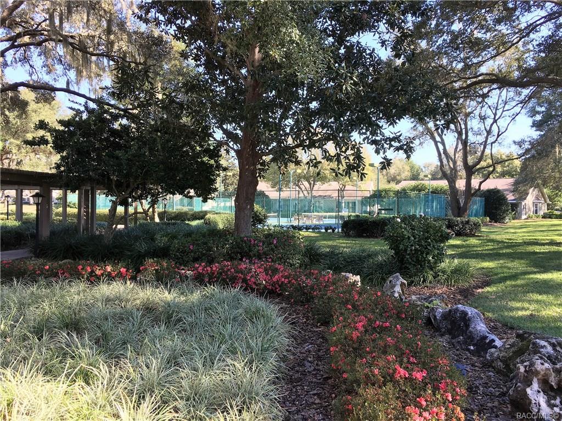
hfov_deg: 61.7
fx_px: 471
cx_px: 281
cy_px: 210
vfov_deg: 48.2
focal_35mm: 29
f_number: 2.2
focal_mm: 4.15
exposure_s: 1/185
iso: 25
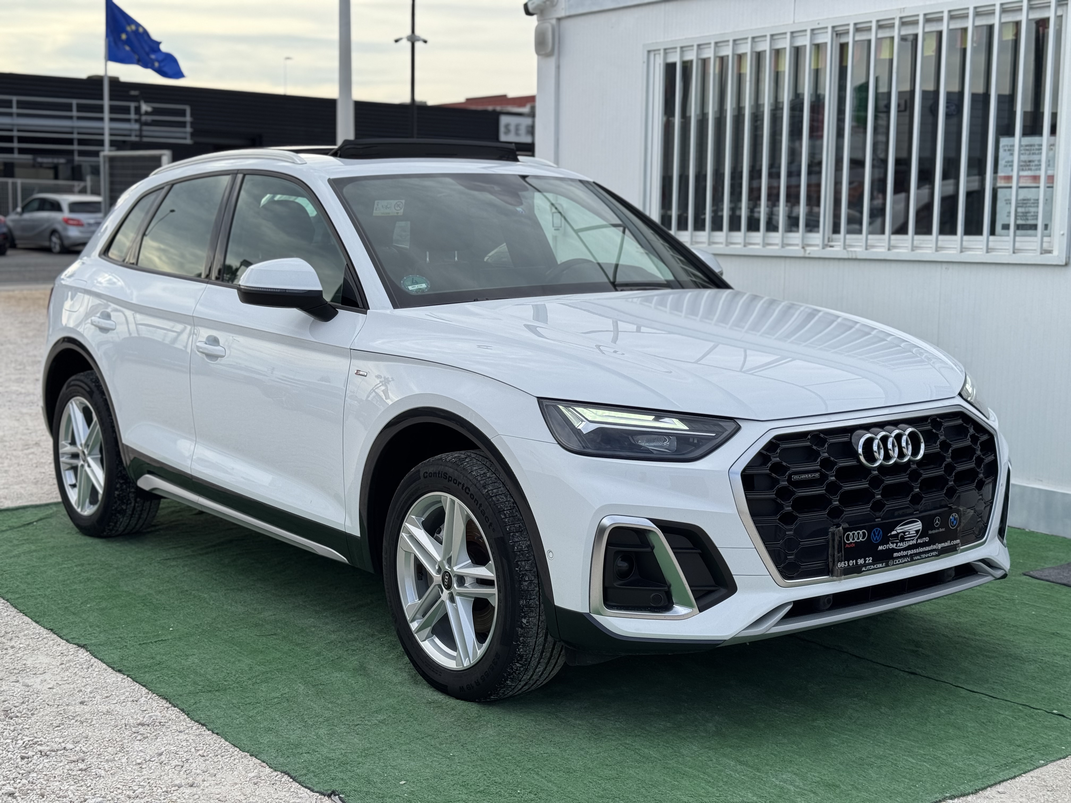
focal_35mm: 48
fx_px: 1485
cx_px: 536
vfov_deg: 30.3
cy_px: 402
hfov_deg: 39.7
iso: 64
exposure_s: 1/1458
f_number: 1.78
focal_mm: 6.76
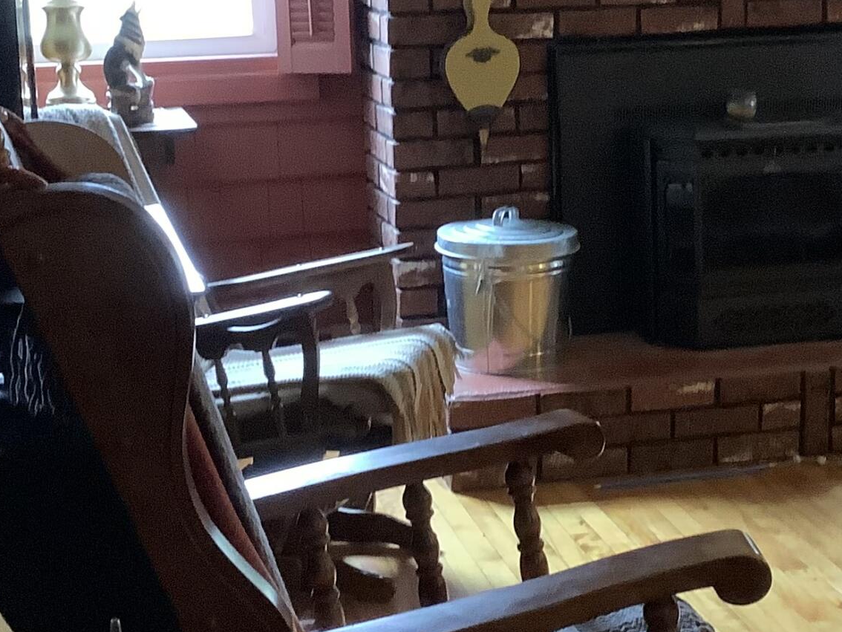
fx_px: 1995
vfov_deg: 18.0
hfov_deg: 23.7
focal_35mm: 82
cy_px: 275
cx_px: 548
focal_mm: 3.3
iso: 640
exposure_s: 1/24
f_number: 2.4
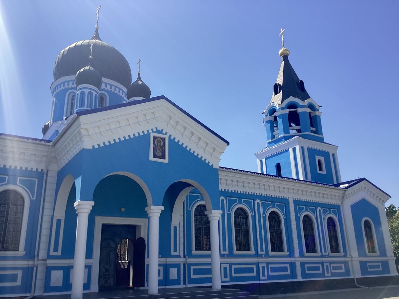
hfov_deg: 58.4
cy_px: 150
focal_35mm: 31
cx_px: 200
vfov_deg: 45.4
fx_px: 357
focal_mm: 3.3
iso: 25
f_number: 2.4
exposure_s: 1/1631
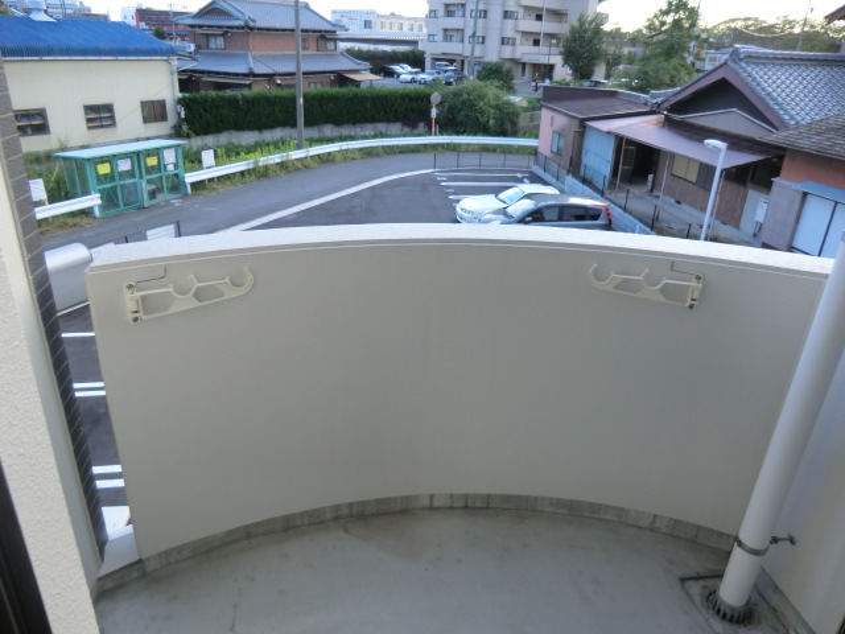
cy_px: 317
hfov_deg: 71.6
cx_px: 422
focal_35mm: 24
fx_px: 586
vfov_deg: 56.8
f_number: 3.2
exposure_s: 1/80
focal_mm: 4.3
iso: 80
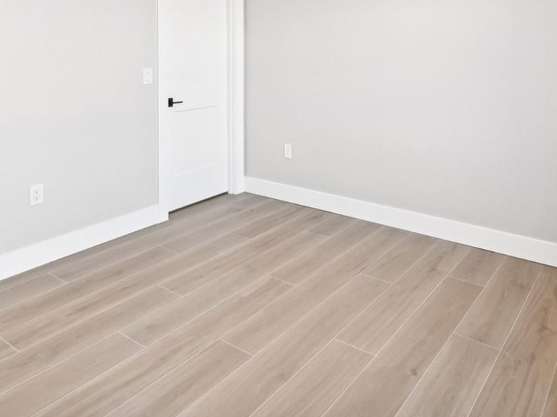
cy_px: 39
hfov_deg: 62.6
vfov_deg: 45.0
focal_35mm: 28
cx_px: 347
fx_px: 451
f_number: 8
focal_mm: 14
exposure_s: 1/25
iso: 400
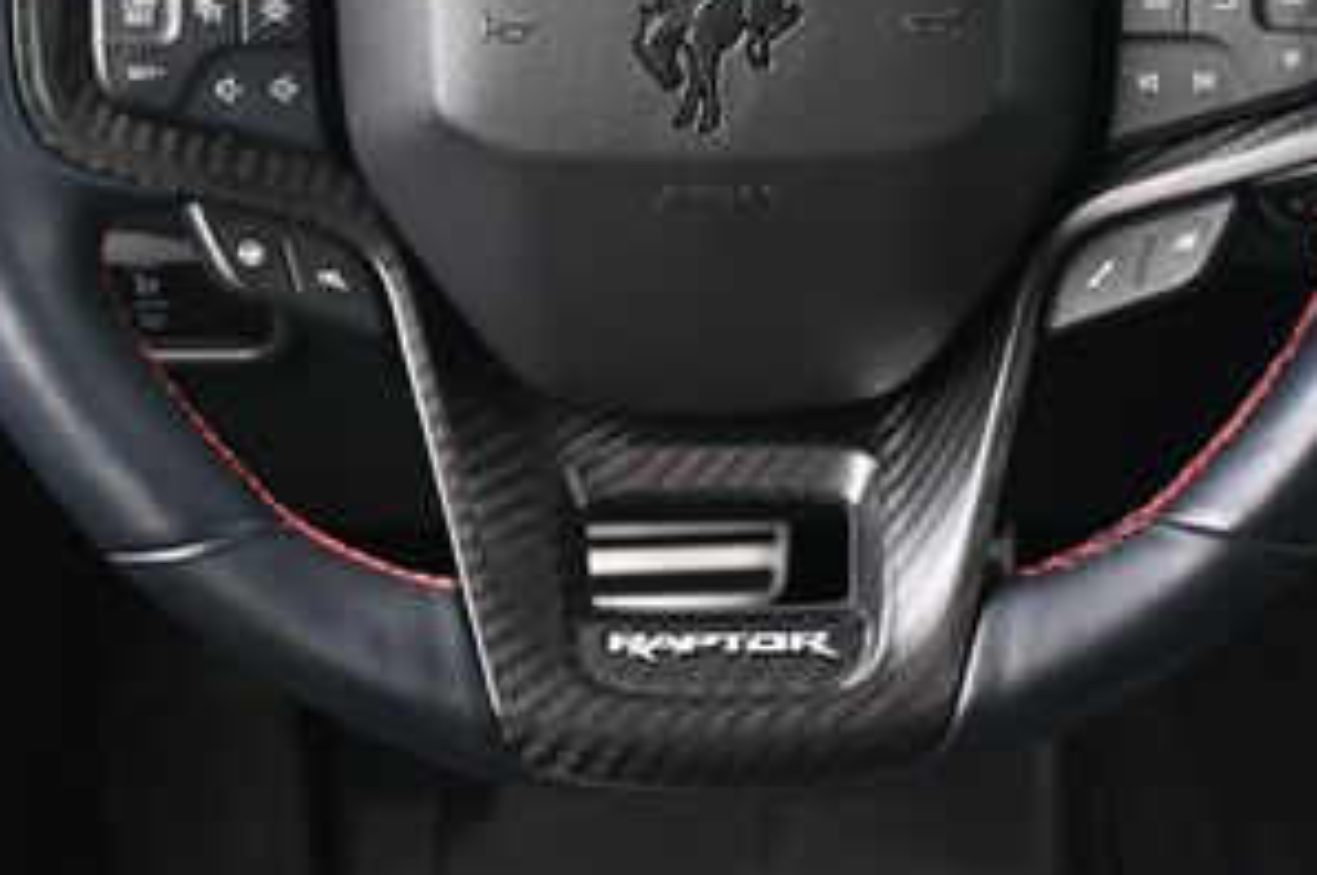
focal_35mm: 74
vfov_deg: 17.8
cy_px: -40
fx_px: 2707
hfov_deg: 27.3
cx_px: 698
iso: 720
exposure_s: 1/125
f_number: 4.2
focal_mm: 23
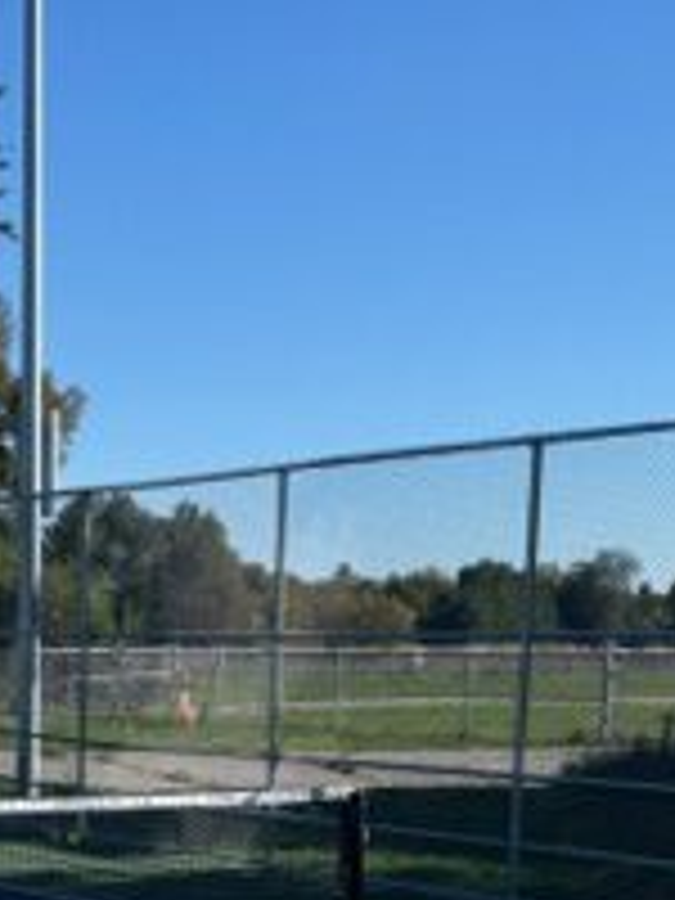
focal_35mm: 83
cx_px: -4
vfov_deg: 22.6
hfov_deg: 17.4
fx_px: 2158
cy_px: 918
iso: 50
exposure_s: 1/2639
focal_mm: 5.96
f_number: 1.6
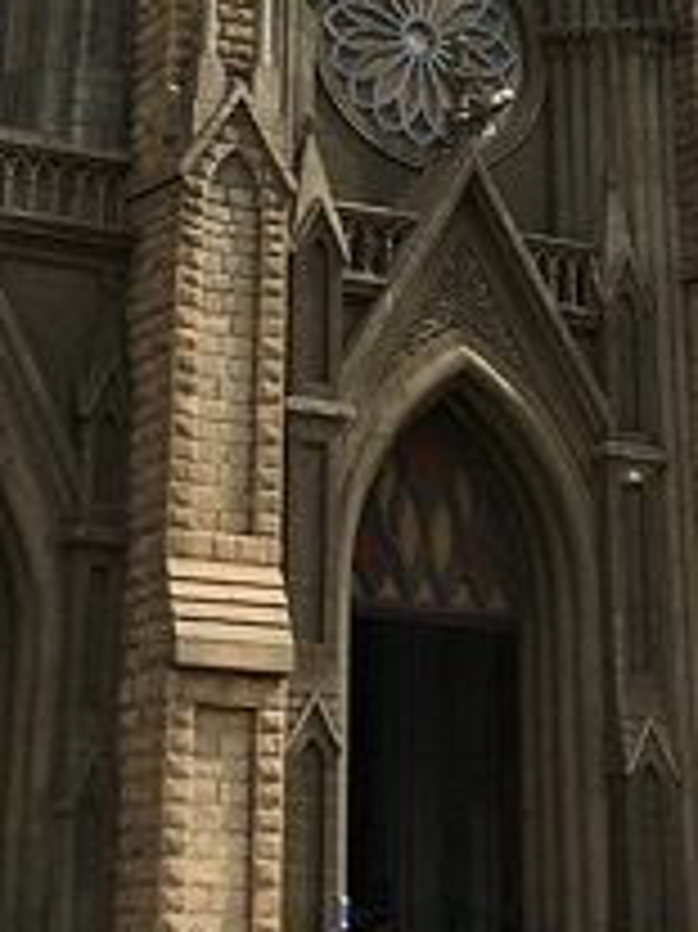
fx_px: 2637
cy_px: -410
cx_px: 297
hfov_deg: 15.1
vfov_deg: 18.1
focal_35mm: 98
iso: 25
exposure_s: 1/1972
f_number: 2.2
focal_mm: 4.15
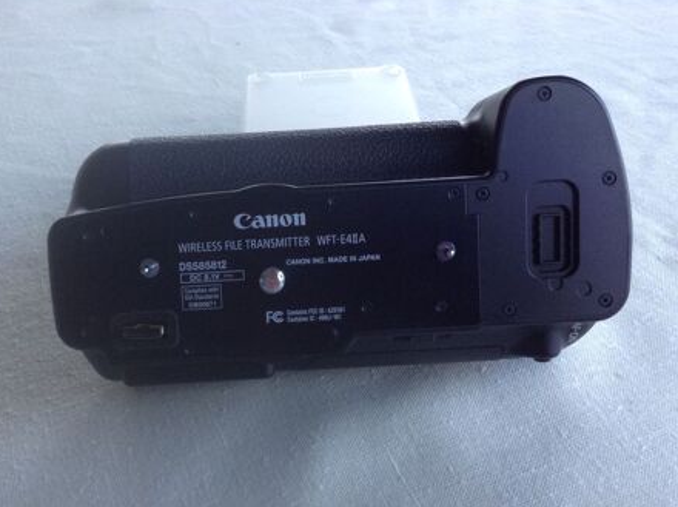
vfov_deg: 39.6
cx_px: 310
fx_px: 704
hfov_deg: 51.3
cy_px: 269
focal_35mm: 36
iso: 80
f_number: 2.4
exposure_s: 1/24
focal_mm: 3.3
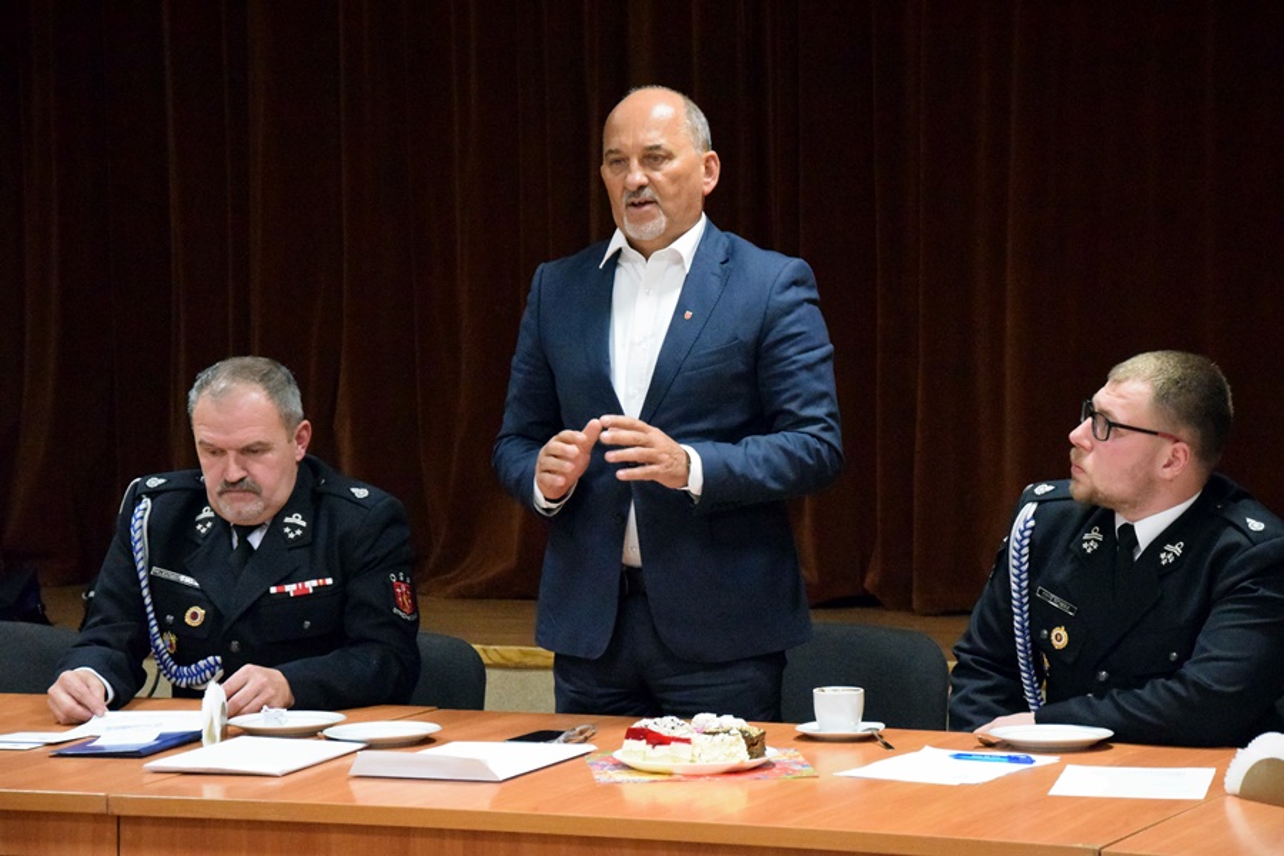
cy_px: 428
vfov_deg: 12.2
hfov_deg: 18.2
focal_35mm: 112
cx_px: 642
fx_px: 4012
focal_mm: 75
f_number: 5.6
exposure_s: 1/100
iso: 12800
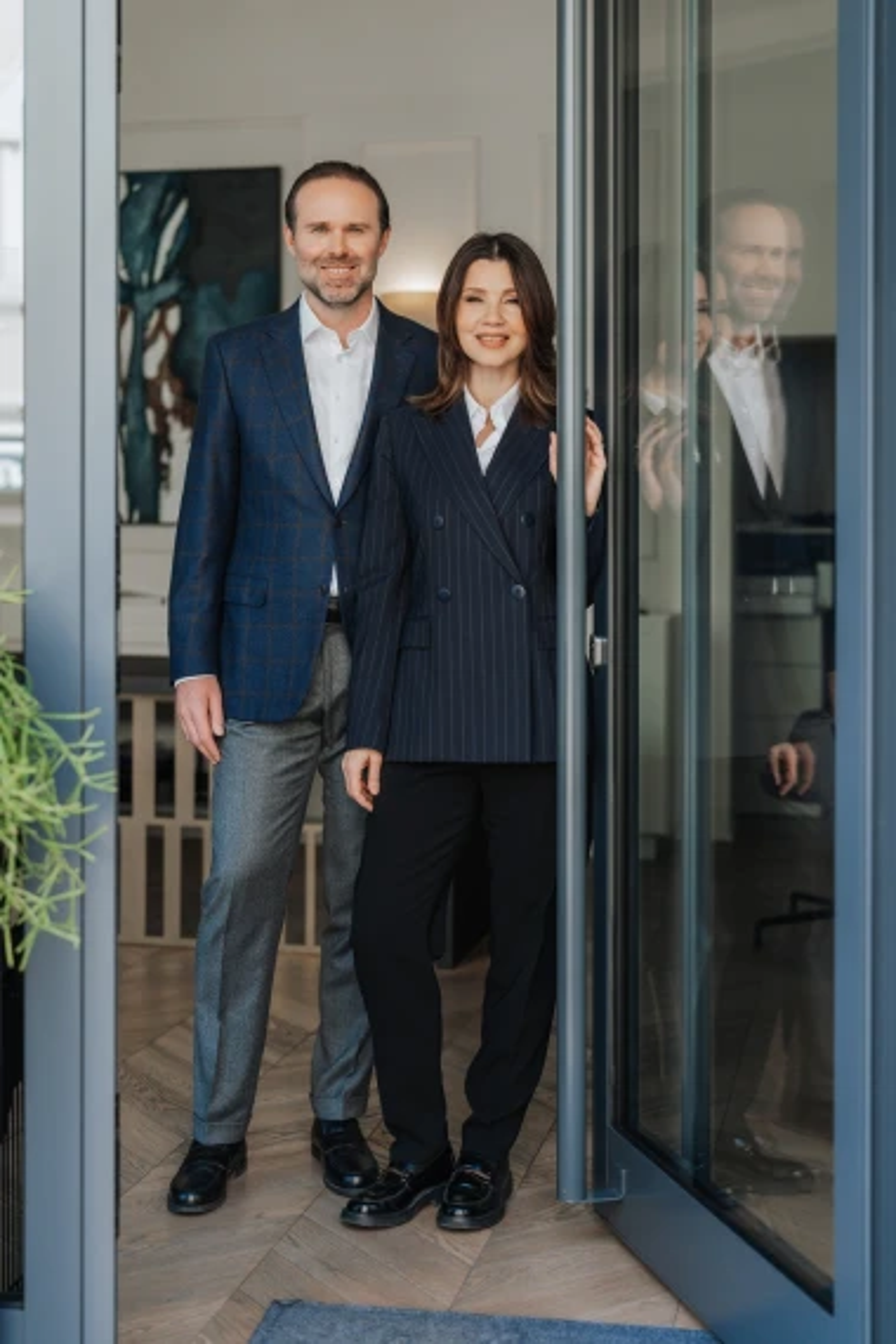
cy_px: 672
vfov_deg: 39.6
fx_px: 1867
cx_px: 448
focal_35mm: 50
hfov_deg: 27.0
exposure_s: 1/250
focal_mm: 50
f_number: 2.2
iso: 200
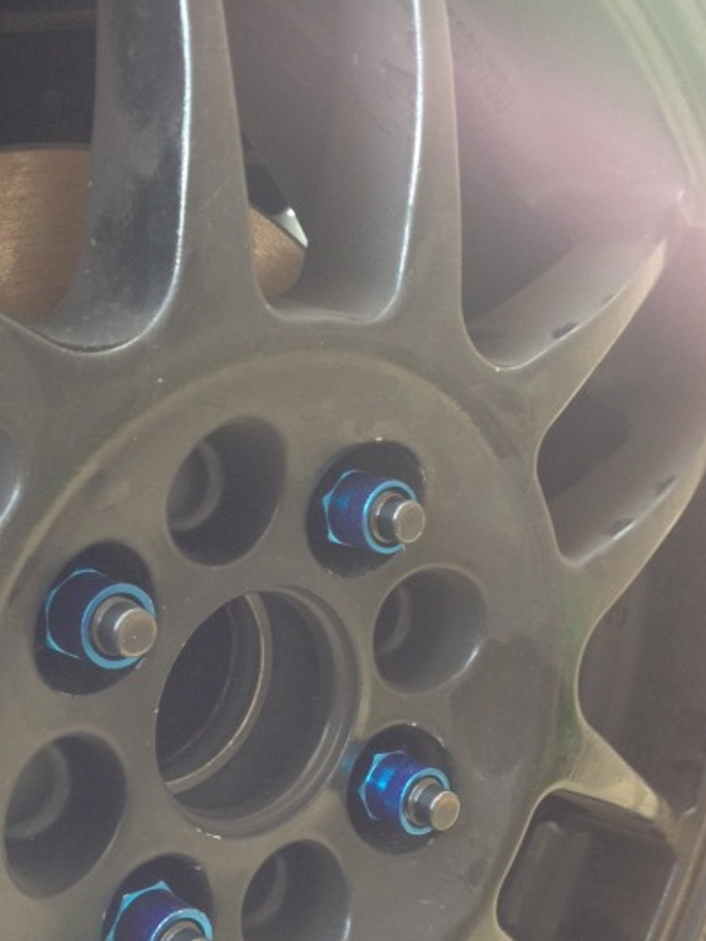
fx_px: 1441
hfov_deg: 27.5
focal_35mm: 53
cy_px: 572
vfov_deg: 36.0
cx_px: 314
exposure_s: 1/20
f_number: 2.4
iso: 100
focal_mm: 4.3
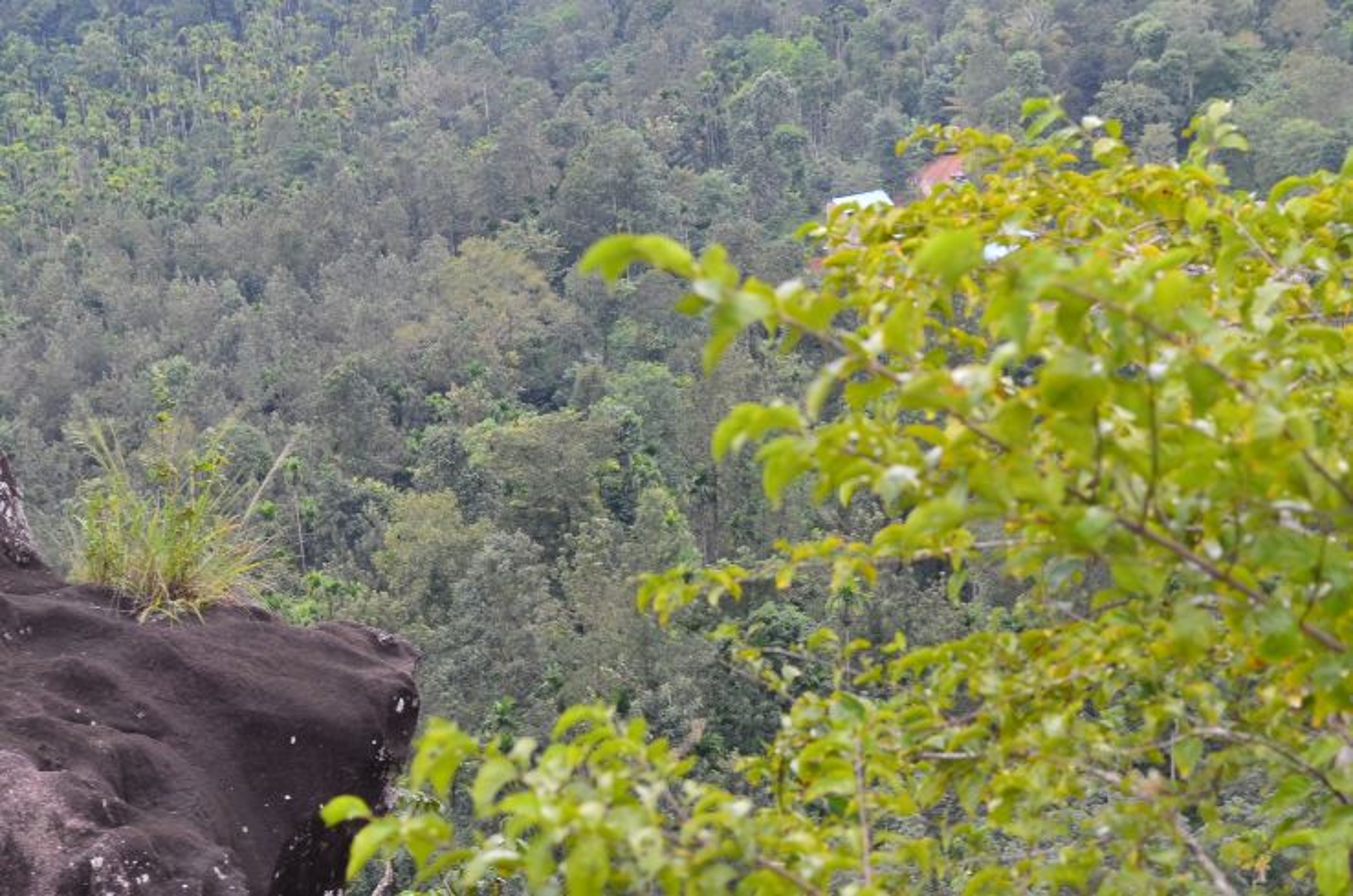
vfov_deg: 16.5
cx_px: 676
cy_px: 448
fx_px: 3095
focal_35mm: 82
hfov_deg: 24.7
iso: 400
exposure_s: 1/60
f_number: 8
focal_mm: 55
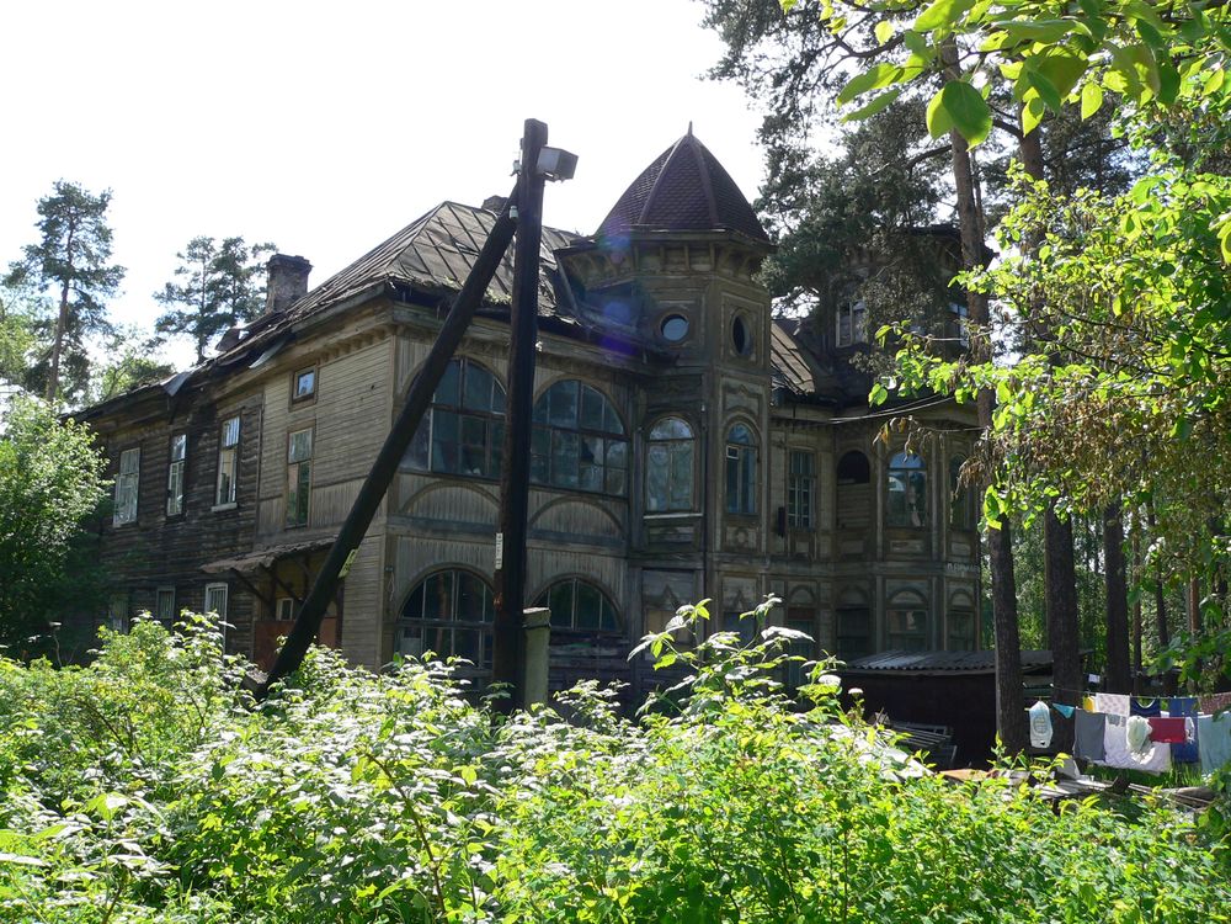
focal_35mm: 36
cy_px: 462
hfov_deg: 51.4
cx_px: 616
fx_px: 1280
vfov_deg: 39.7
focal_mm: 6
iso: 80
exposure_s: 1/200
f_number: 4
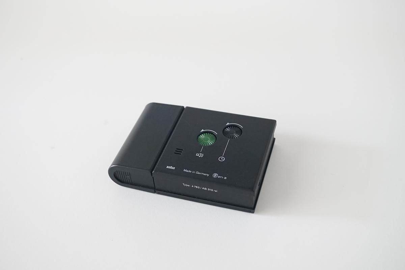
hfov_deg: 43.6
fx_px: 506
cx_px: 202
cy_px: 135
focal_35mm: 45
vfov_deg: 29.9
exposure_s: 1/100
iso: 2000
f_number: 5
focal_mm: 30
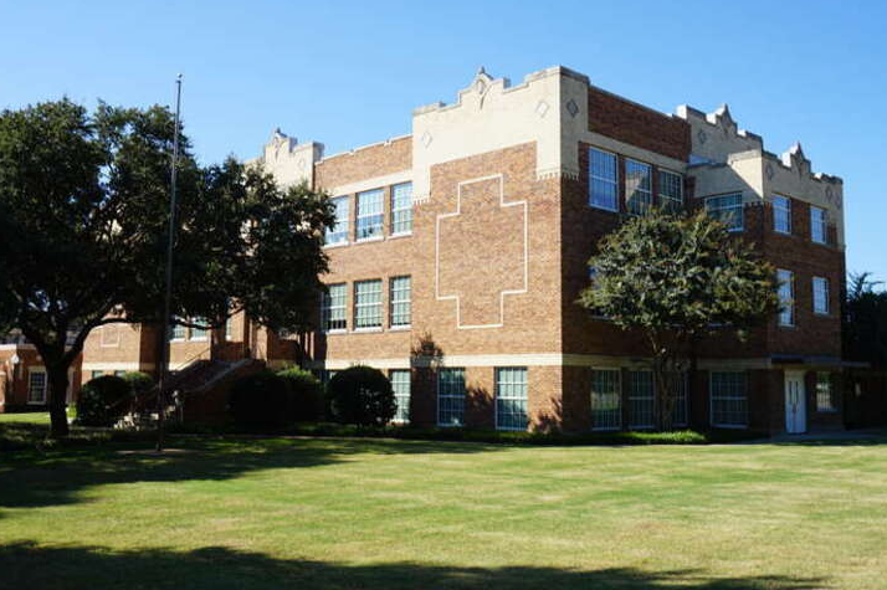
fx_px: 911
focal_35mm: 37
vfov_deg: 35.9
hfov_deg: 51.9
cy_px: 275
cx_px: 424
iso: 100
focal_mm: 22
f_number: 10
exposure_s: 1/100
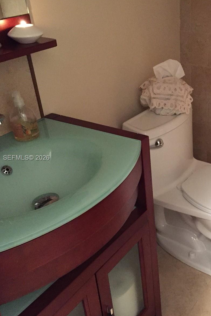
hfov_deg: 31.4
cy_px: 158
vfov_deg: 47.4
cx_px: 181
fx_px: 360
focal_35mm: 41
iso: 400
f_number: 2.2
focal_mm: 4.15
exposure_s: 1/15
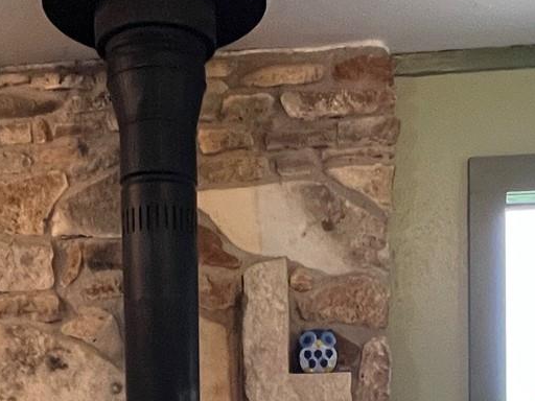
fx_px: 804
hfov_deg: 36.7
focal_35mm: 52
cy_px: 501
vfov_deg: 24.9
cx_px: 212
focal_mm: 1.57
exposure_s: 1/60
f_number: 1.8
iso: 400
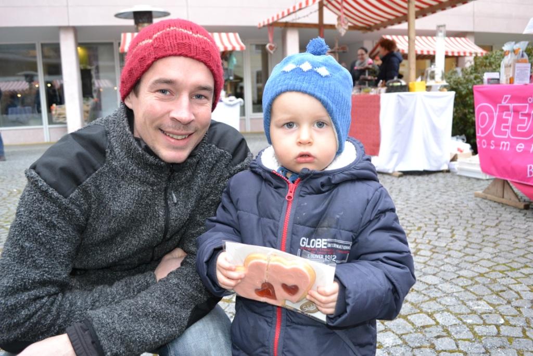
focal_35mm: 27
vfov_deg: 47.9
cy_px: 178
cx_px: 266
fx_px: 400
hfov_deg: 67.4
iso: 400
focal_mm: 18
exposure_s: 1/60
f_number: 4
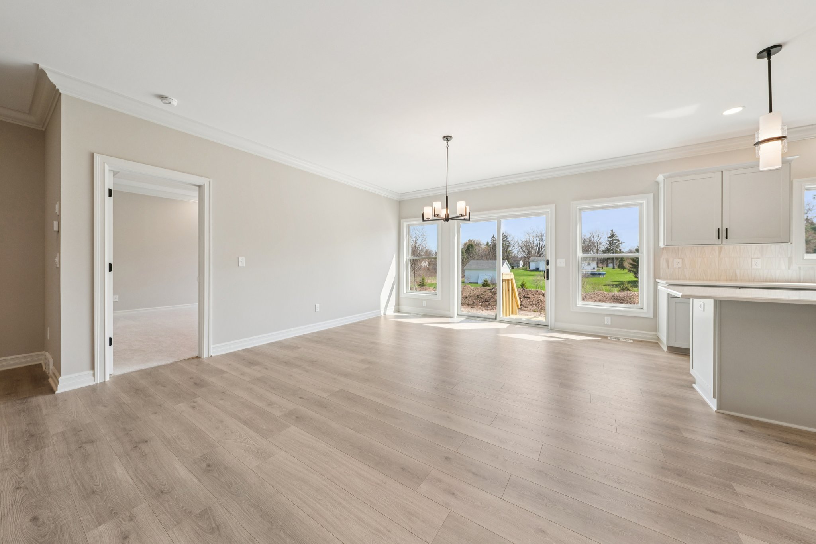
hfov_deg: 112.6
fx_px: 272
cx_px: 408
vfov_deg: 90.0
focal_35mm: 12
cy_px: 272
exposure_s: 1/30
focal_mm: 12
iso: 160
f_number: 9
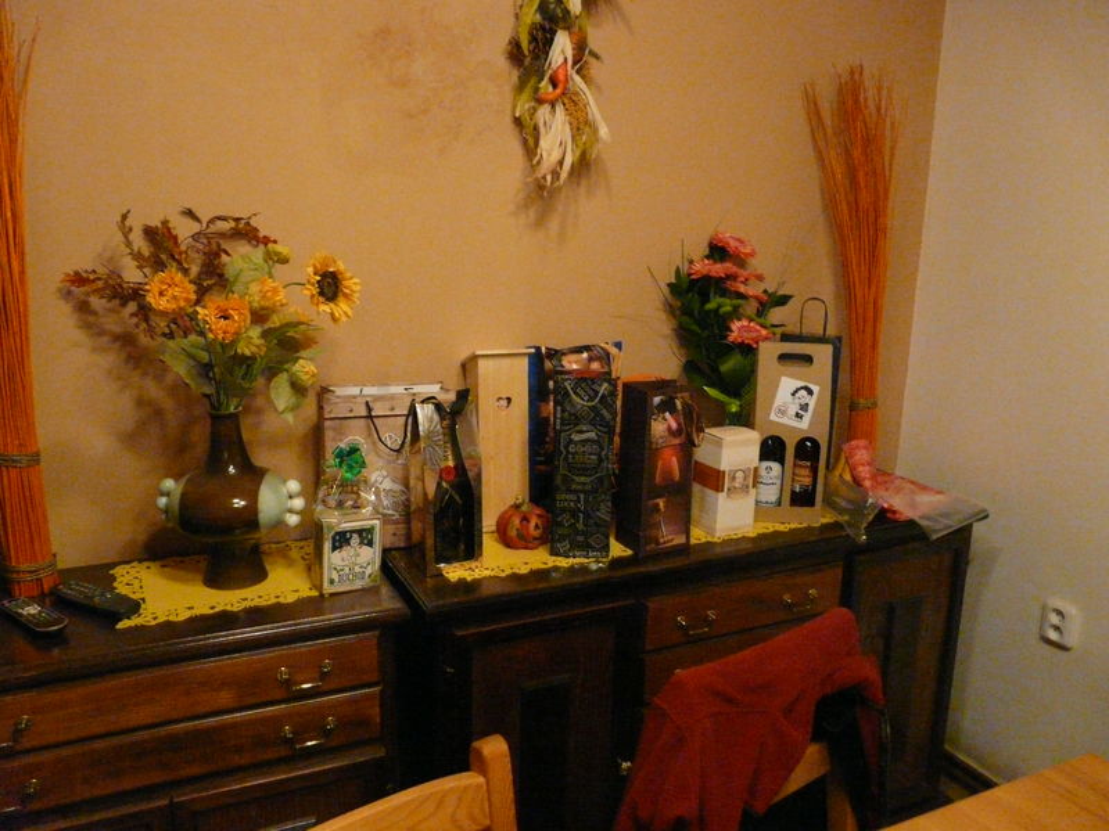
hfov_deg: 63.4
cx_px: 554
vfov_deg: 49.7
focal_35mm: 28
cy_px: 416
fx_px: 897
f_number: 2.8
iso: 800
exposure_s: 1/13
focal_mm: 4.6
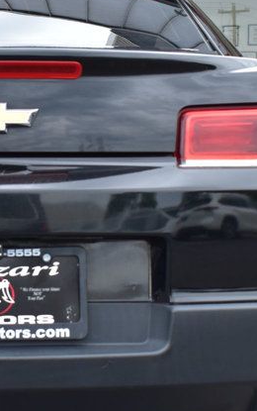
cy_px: 236
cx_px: -2
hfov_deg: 11.5
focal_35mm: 113
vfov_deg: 18.4
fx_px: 1264
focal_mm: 30
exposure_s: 1/40
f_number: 7.1
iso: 400
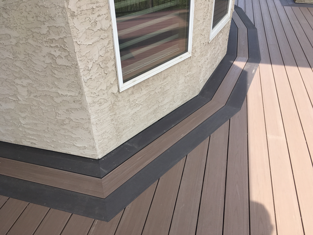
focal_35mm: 29
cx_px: 156
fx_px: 262
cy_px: 118
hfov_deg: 61.7
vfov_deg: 48.2
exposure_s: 1/587
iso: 25
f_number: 2.2
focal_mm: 4.15
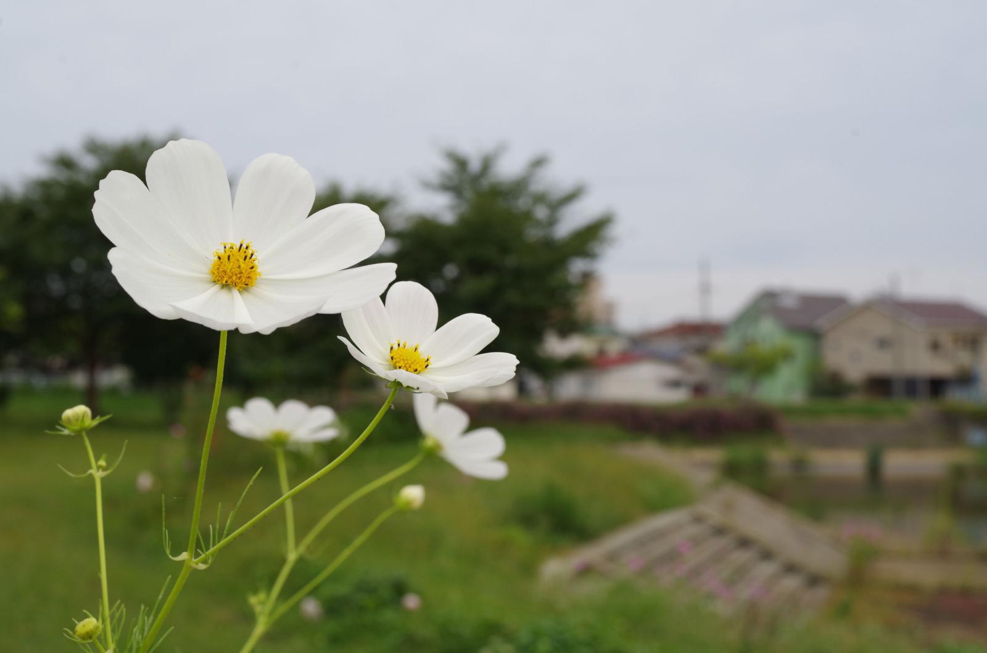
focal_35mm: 60
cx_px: 494
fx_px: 1641
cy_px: 326
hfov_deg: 33.5
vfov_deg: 22.5
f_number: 8
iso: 280
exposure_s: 1/90
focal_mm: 40
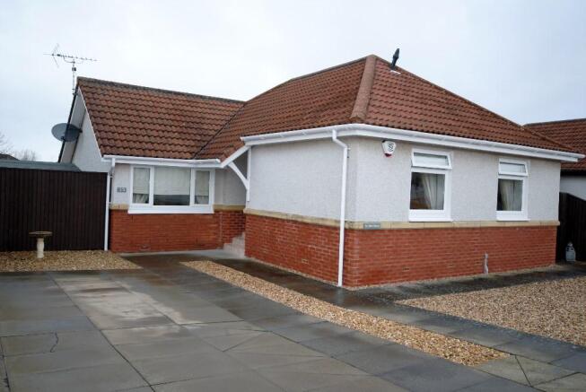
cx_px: 293
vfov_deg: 43.7
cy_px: 196
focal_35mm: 30
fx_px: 489
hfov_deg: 61.9
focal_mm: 20
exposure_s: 1/60
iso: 200
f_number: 5.6
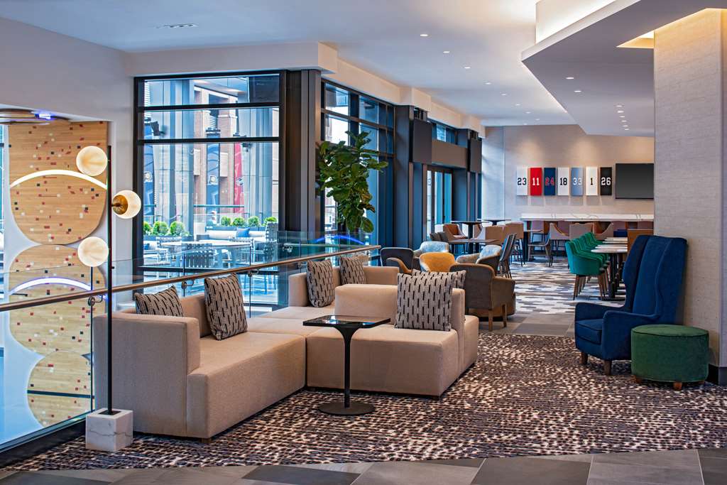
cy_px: 242
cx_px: 364
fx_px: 909
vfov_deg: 29.9
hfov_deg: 43.6
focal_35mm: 45
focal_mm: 45
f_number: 11
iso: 200
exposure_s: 1/2
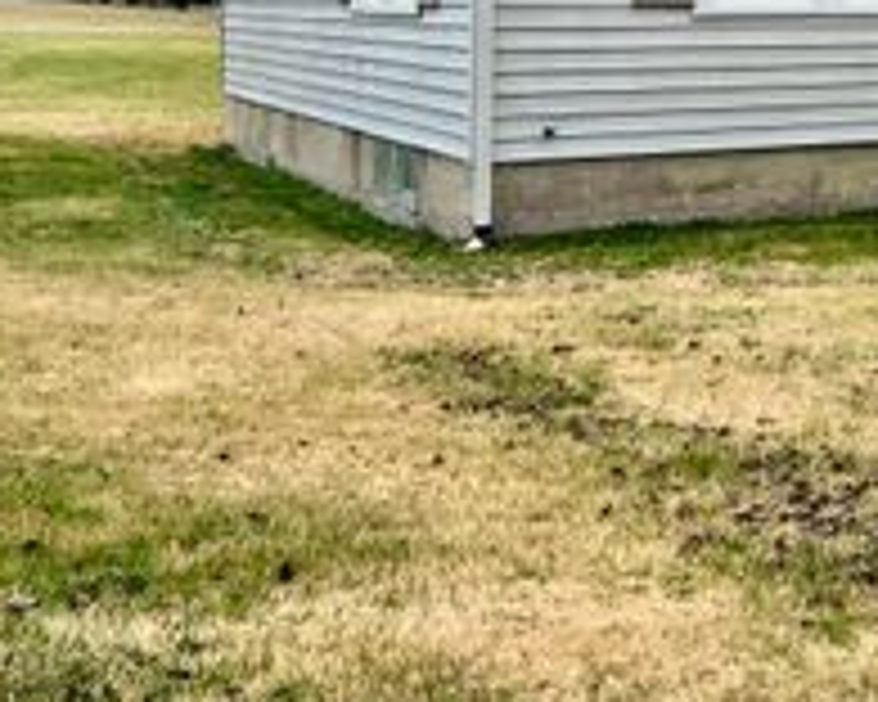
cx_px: 1103
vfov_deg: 22.3
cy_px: -56
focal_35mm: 65
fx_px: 1689
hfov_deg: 25.6
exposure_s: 1/572
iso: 50
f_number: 1.5
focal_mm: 5.7
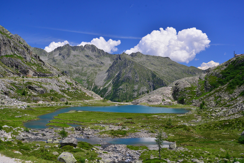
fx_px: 305
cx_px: 122
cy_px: 82
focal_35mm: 45
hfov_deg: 43.6
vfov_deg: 29.9
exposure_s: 1/640
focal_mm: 45
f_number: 7.1
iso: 640
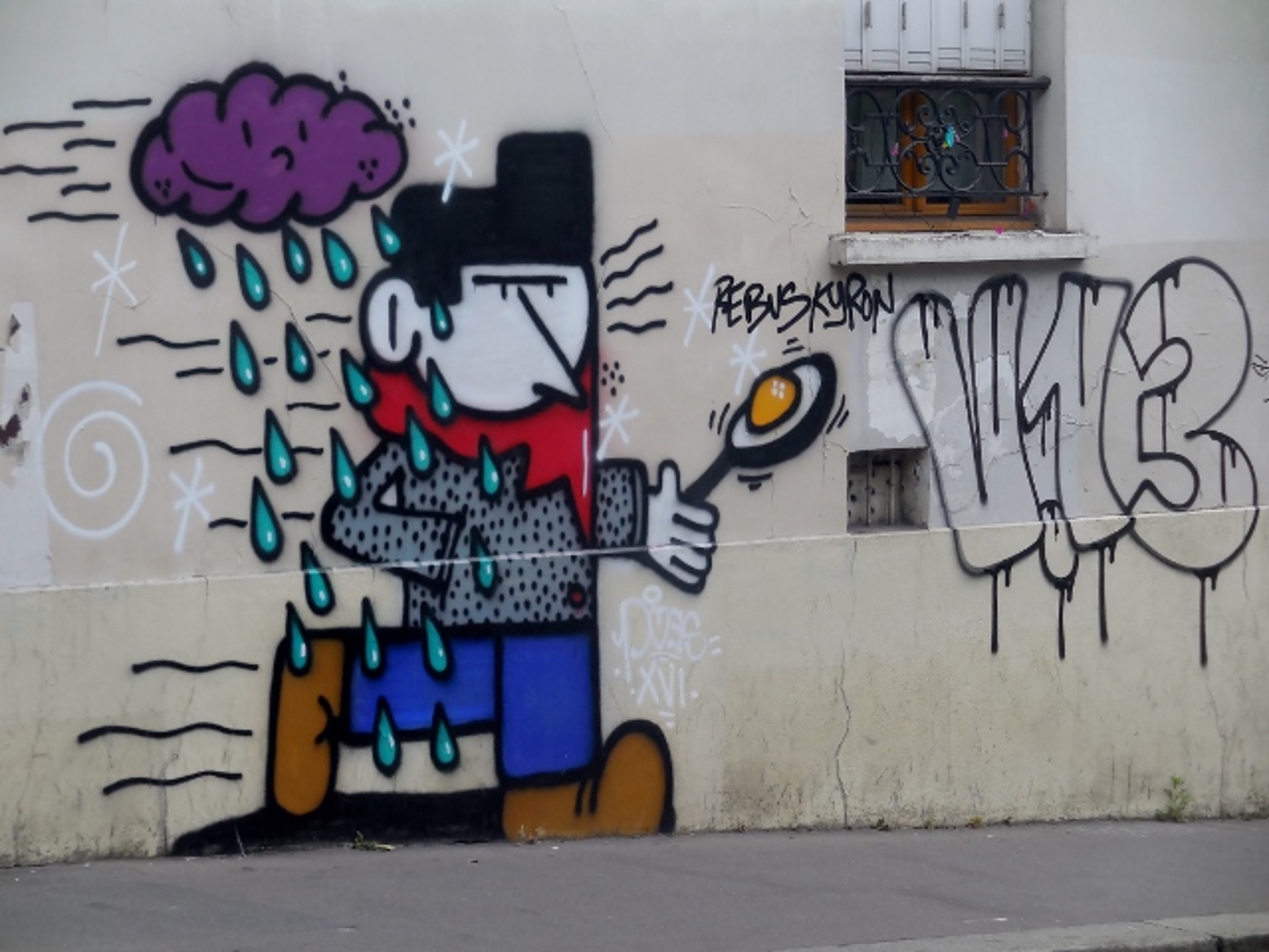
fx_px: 4766
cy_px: 476
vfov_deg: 11.4
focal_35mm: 130
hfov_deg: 15.2
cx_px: 634
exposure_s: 1/250
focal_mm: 23.4
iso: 125
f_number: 5.3
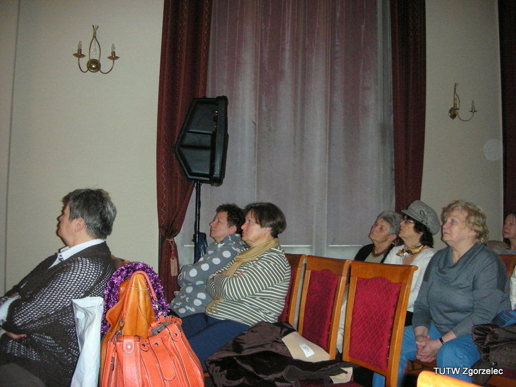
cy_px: 194
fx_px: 522
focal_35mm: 35
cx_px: 258
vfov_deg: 40.7
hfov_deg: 52.6
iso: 200
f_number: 3
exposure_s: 1/60.1
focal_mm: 5.8
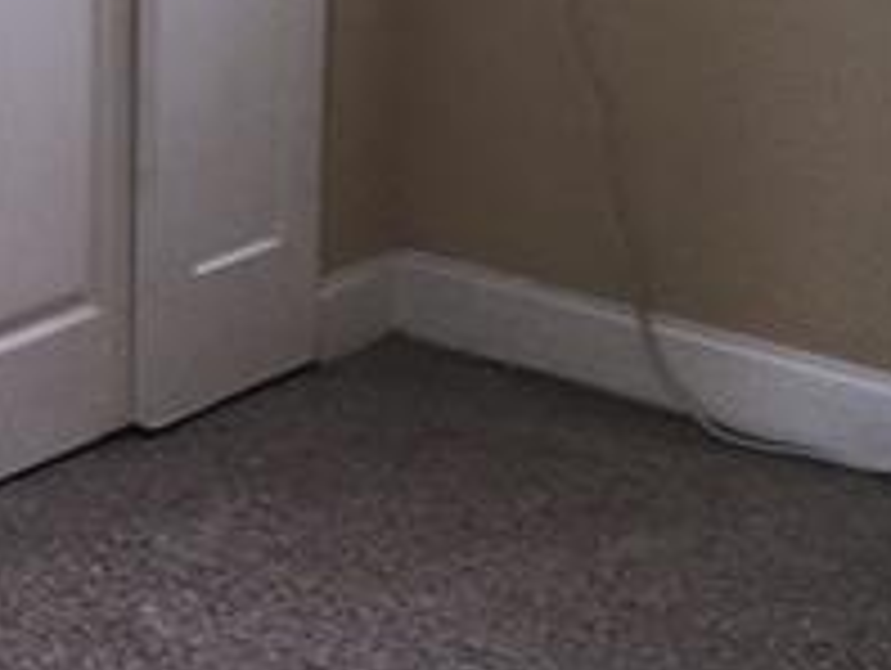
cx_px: -234
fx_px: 3015
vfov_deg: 12.7
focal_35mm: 117
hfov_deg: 16.0
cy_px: 265
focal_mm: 4.15
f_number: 2.2
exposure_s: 1/127
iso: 25
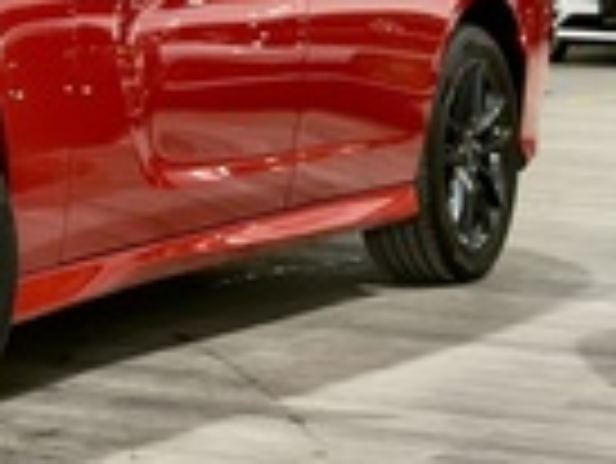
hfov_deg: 12.9
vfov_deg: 10.0
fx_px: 2618
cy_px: -47
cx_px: -238
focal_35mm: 147
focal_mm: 6.76
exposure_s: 1/120
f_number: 1.78
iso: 125
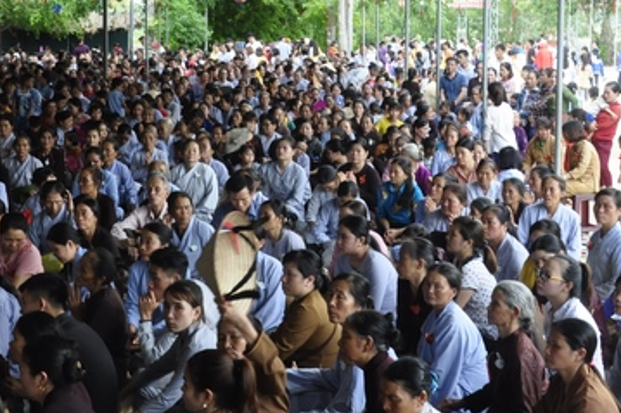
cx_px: 258
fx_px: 1310
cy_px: 111
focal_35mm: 76
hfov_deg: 26.6
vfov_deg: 17.8
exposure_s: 1/125
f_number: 9
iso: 800
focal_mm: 28
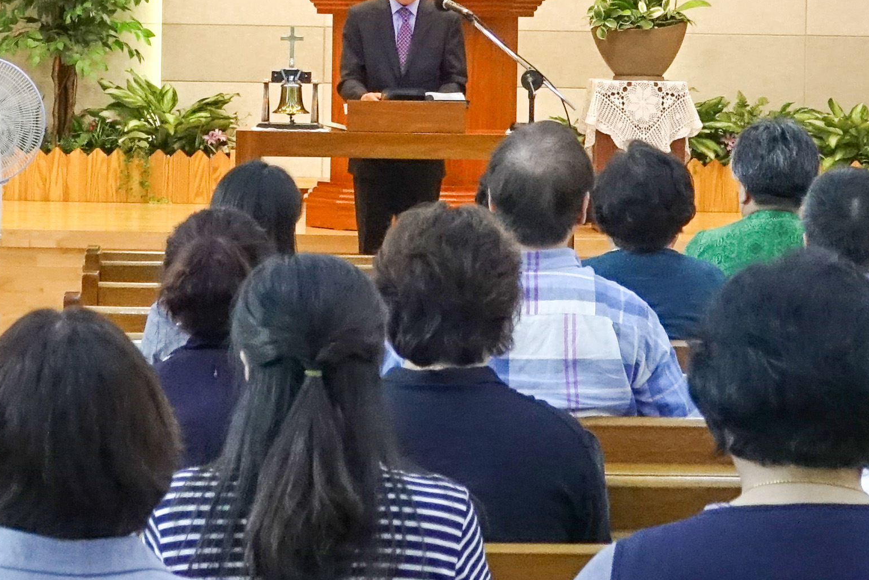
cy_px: 53
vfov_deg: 10.1
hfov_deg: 15.2
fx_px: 3258
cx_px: 365
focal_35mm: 135
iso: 1250
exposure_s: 1/400
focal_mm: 14.16
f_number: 3.2
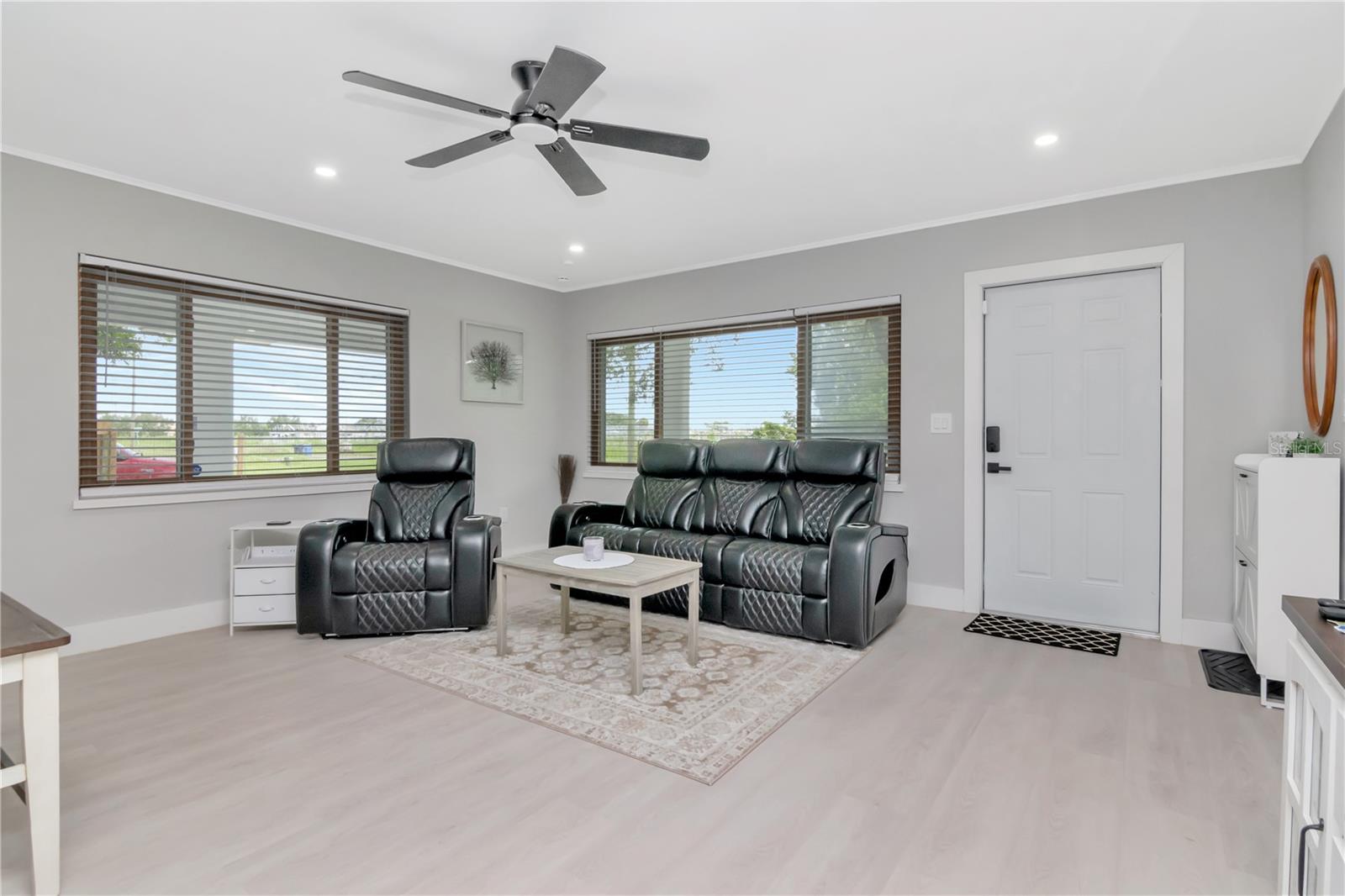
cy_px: 448
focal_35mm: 16
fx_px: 616
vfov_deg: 72.0
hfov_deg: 95.0
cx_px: 672
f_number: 11
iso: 800
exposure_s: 1/60
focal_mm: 11
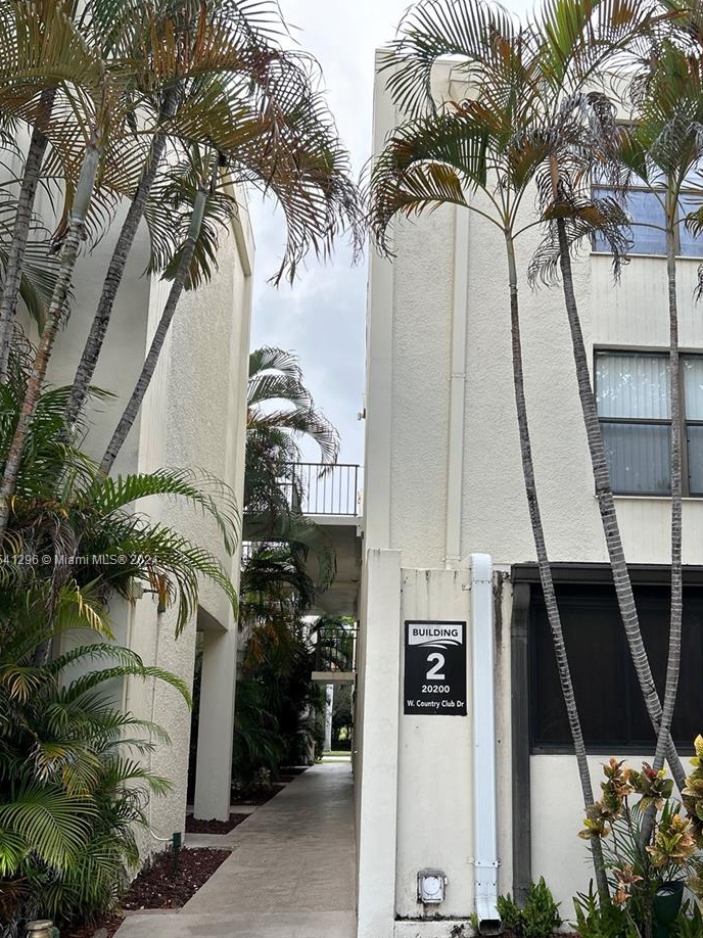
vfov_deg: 53.6
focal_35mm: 34
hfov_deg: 41.5
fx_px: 921
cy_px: 561
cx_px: 431
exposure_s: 1/674
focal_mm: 5.7
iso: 50
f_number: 1.5
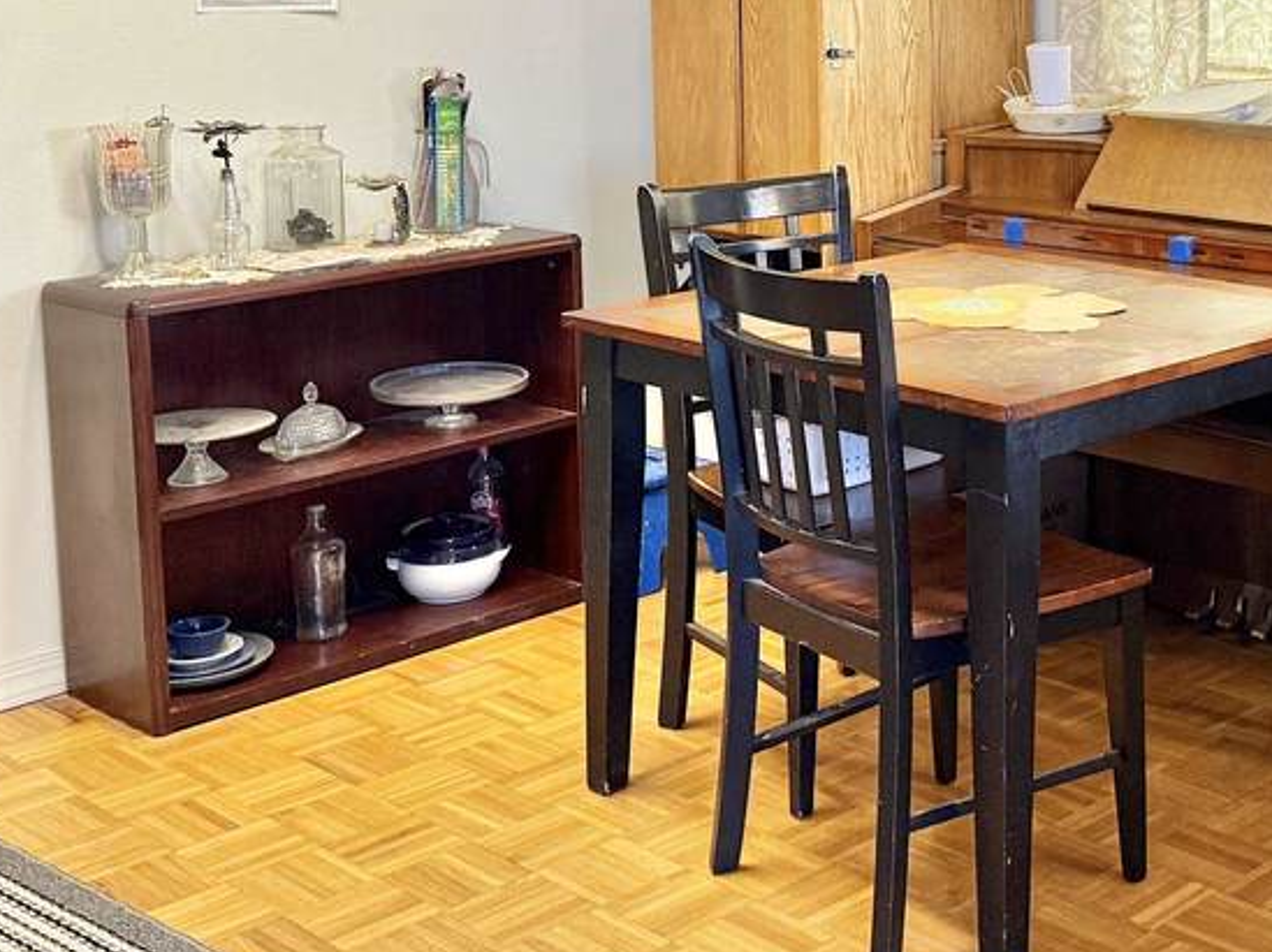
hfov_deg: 33.6
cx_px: 966
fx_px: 2056
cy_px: 123
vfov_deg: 25.4
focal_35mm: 56
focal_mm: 6.76
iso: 250
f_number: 1.78
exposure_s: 1/60
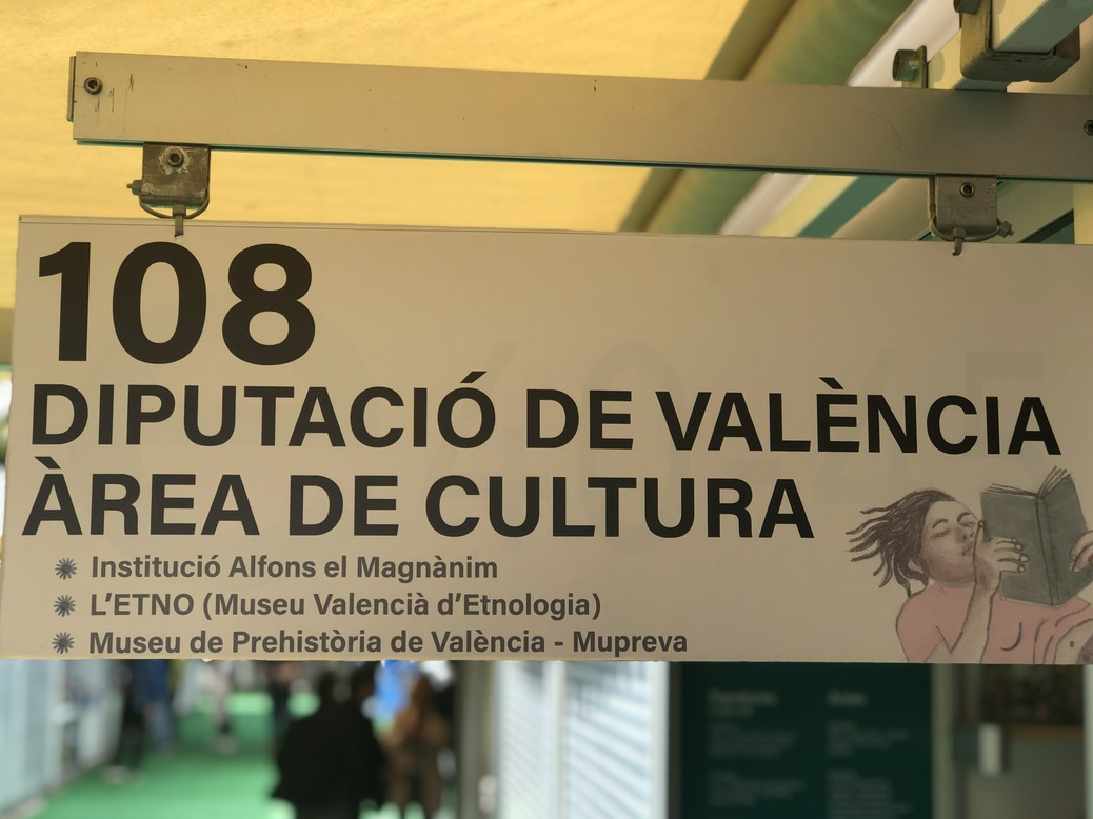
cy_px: 416
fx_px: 1831
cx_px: 552
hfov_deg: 33.2
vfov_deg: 25.2
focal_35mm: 58
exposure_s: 1/214
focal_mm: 6.6
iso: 20
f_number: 2.8
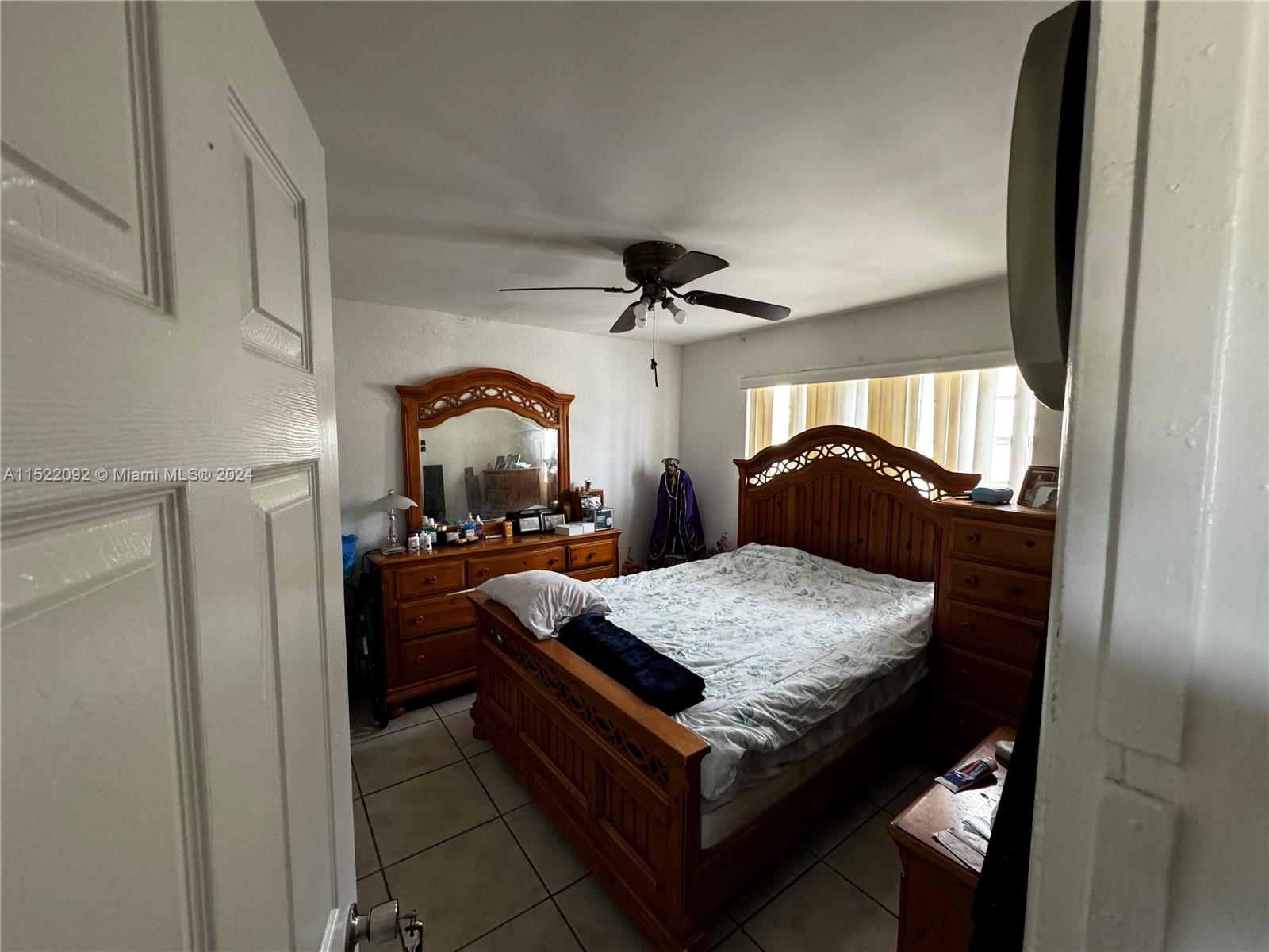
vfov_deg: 85.7
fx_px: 513
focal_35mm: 14
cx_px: 634
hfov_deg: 102.1
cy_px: 476
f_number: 2.2
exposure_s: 1/81
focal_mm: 2.22
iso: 320
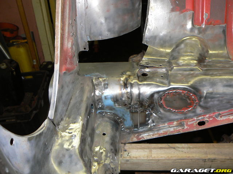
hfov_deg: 51.4
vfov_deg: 39.7
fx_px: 242
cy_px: 87
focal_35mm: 36
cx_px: 116
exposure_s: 1/30
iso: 100
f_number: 2.8
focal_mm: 6
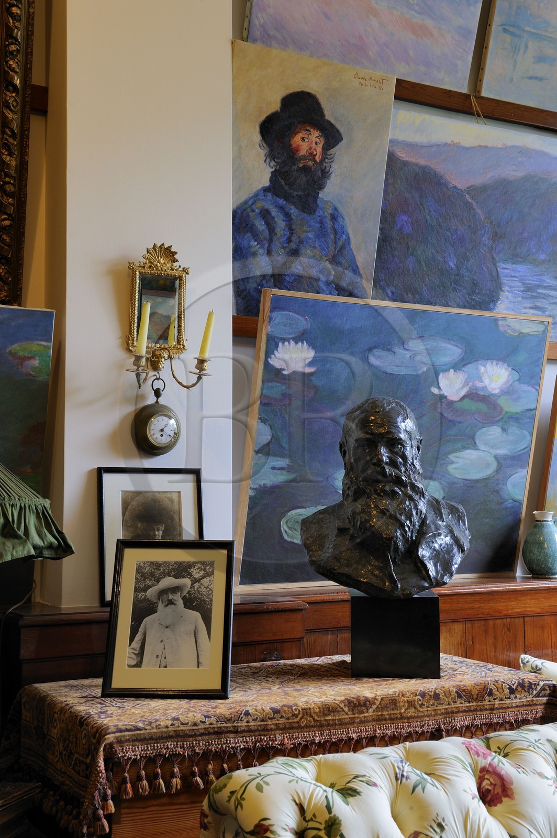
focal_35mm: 44
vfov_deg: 44.5
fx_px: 1023
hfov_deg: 30.5
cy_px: 419
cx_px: 278
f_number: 11
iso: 400
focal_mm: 44
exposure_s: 1/1.67
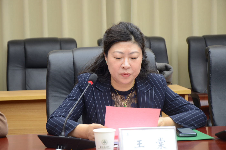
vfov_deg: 10.7
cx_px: 113
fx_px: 799
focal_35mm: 128
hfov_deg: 16.1
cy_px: 75
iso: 400
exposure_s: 1/25
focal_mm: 85
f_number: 6.3
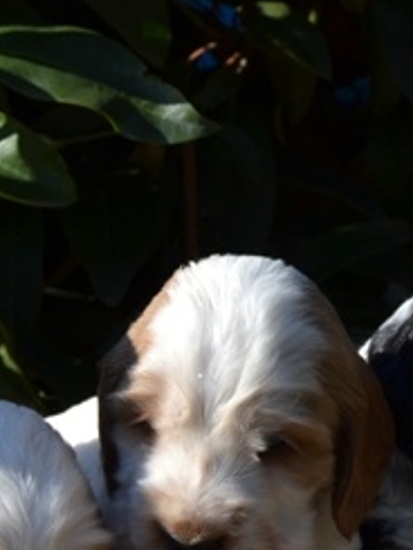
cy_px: 389
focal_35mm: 113
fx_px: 1796
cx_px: -166
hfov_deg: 12.6
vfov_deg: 17.3
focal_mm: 24
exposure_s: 1/200
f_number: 7.1
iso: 100
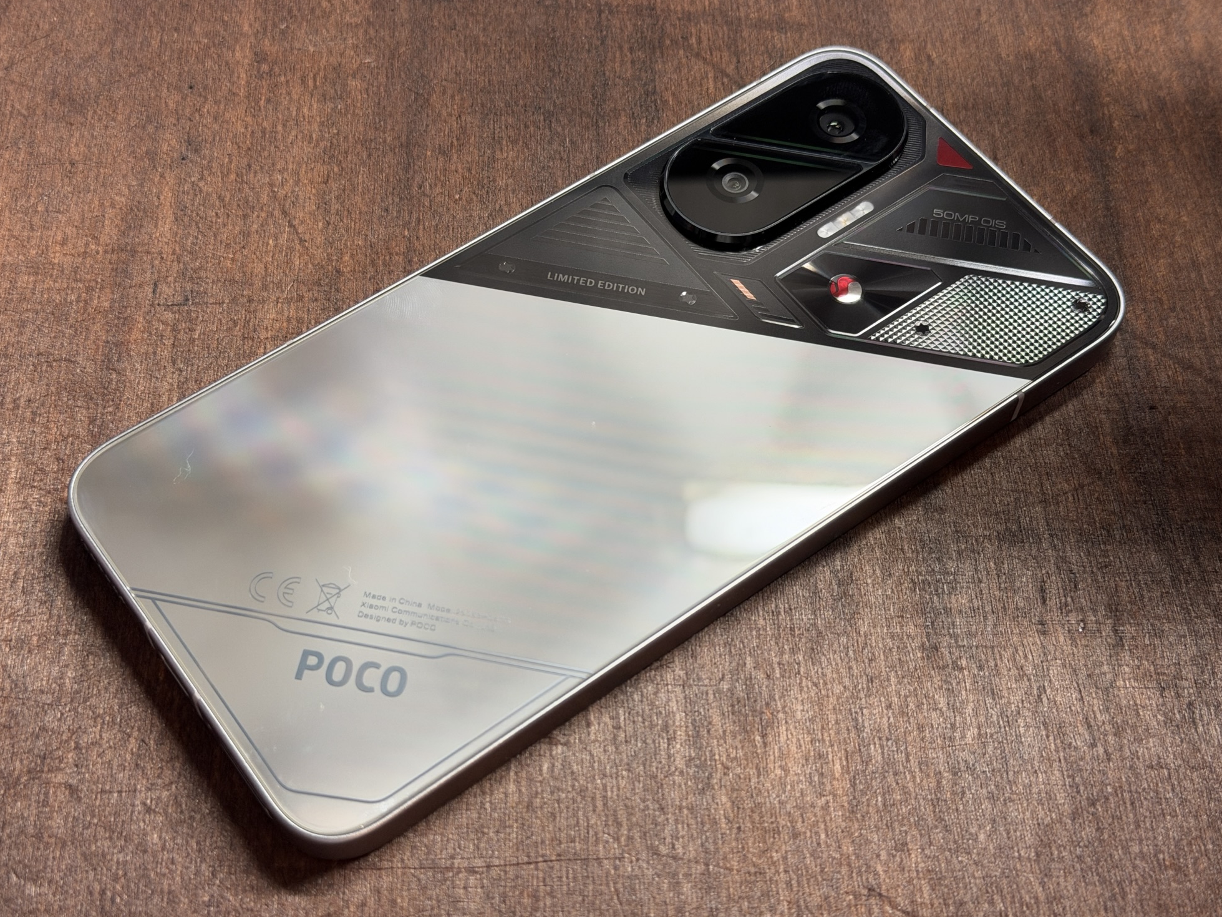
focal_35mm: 49
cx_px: 601
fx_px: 1730
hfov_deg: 38.9
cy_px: 466
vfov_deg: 29.7
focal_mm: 6.76
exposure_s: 1/100
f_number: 1.78
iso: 160
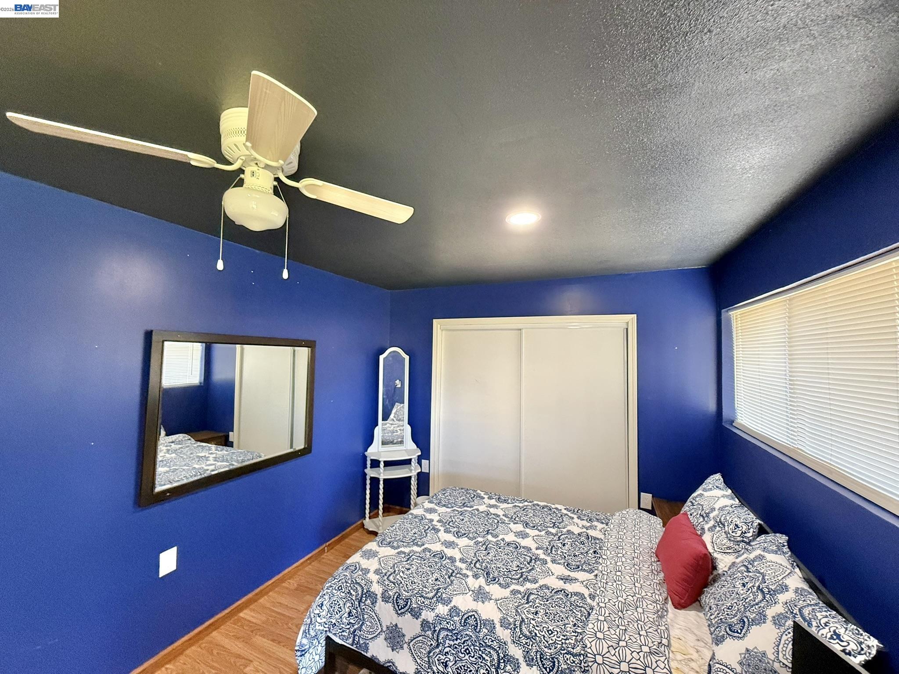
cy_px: 337
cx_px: 450
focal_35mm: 14
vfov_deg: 85.7
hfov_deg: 102.1
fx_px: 364
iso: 400
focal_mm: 2.22
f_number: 2.2
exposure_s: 1/60
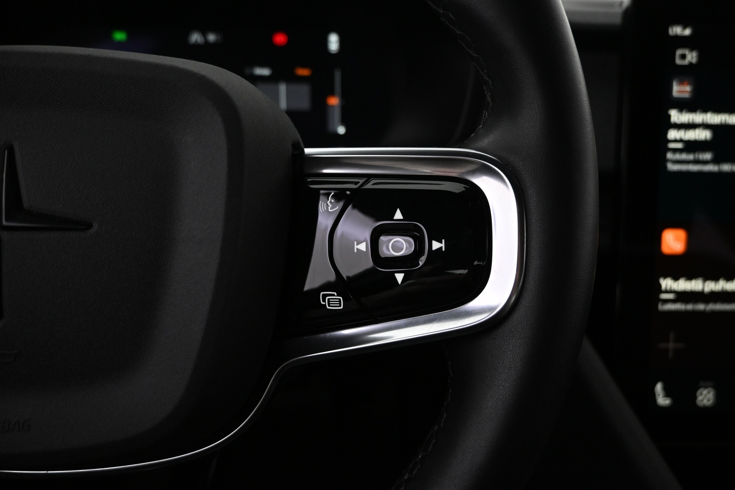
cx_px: 368
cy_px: 245
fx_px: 490
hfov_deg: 73.7
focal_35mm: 24
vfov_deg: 53.1
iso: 1600
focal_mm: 16
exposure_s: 1/50
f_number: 3.5
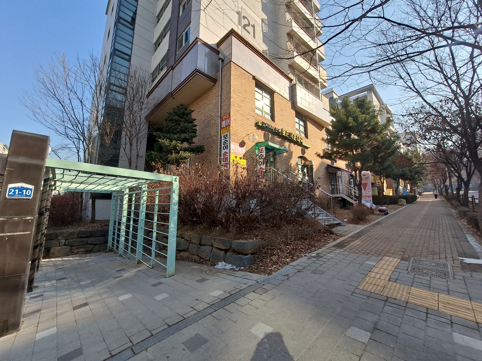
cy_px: 180
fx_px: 181
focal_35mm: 13
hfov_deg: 106.2
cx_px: 241
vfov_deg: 89.9
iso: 40
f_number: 2.2
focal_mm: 1.74
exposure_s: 1/1429
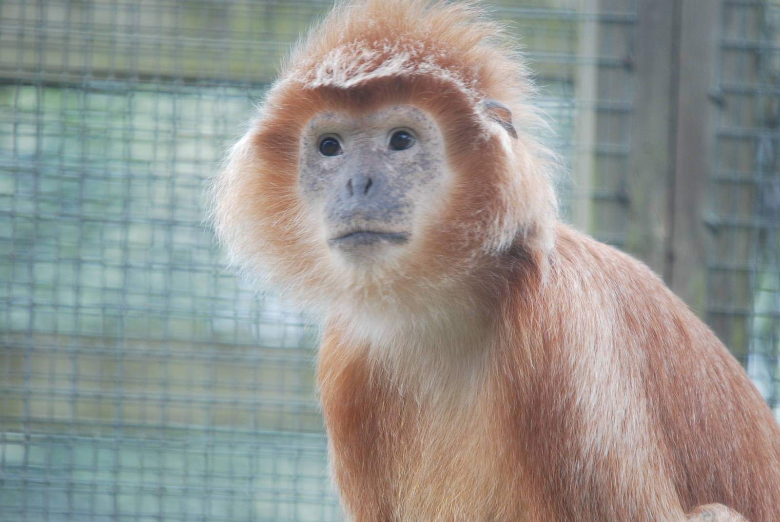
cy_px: 261
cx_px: 390
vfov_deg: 1.8
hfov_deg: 2.7
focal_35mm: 750
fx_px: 16269
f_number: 6.3
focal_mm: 500
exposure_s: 1/100
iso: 400
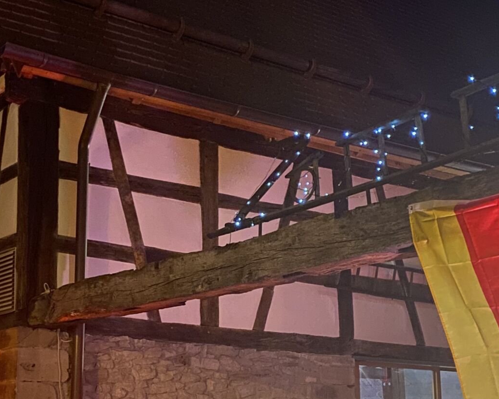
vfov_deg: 24.1
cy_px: 270
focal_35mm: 63
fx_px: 931
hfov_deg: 29.9
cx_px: 199
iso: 800
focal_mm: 4.25
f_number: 1.8
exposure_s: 1/8
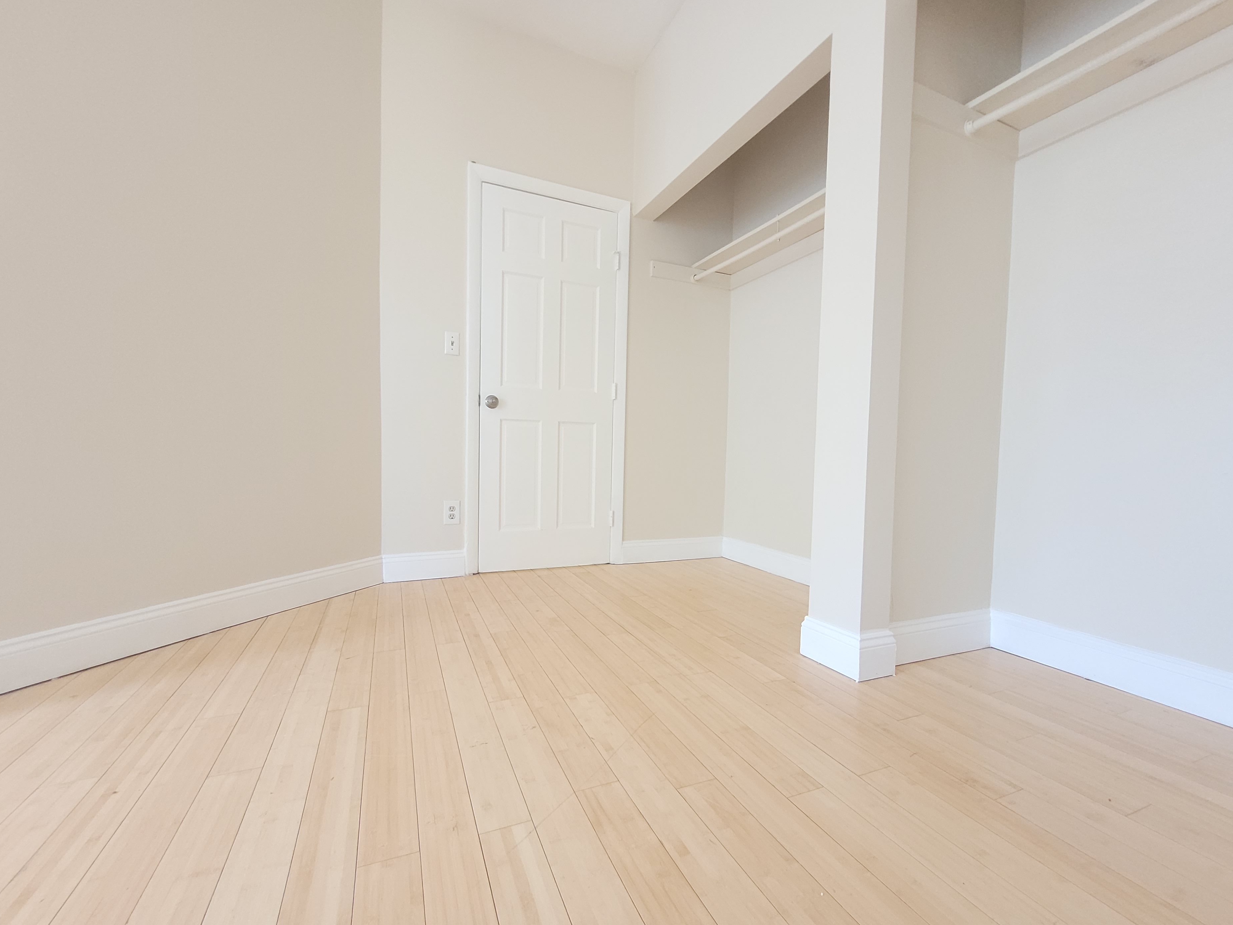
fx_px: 499
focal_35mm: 14
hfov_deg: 102.1
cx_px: 607
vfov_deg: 85.6
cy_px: 482
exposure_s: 1/30
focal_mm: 1.74
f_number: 2.2
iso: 400
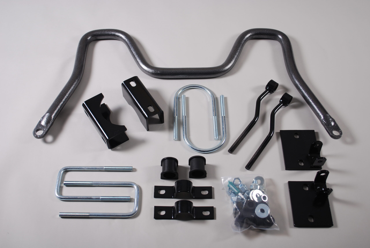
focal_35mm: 45
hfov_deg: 43.6
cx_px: 185
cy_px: 124
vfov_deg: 29.9
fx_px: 463
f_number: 4.8
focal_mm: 30
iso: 100
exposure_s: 1/125
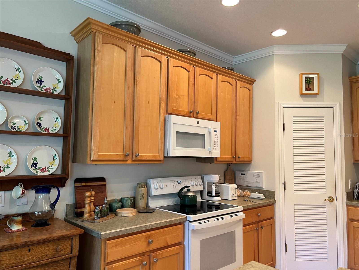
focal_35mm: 26
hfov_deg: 67.3
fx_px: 270
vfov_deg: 53.1
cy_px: 135
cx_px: 180
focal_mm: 5.7
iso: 125
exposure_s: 1/60
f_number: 1.5
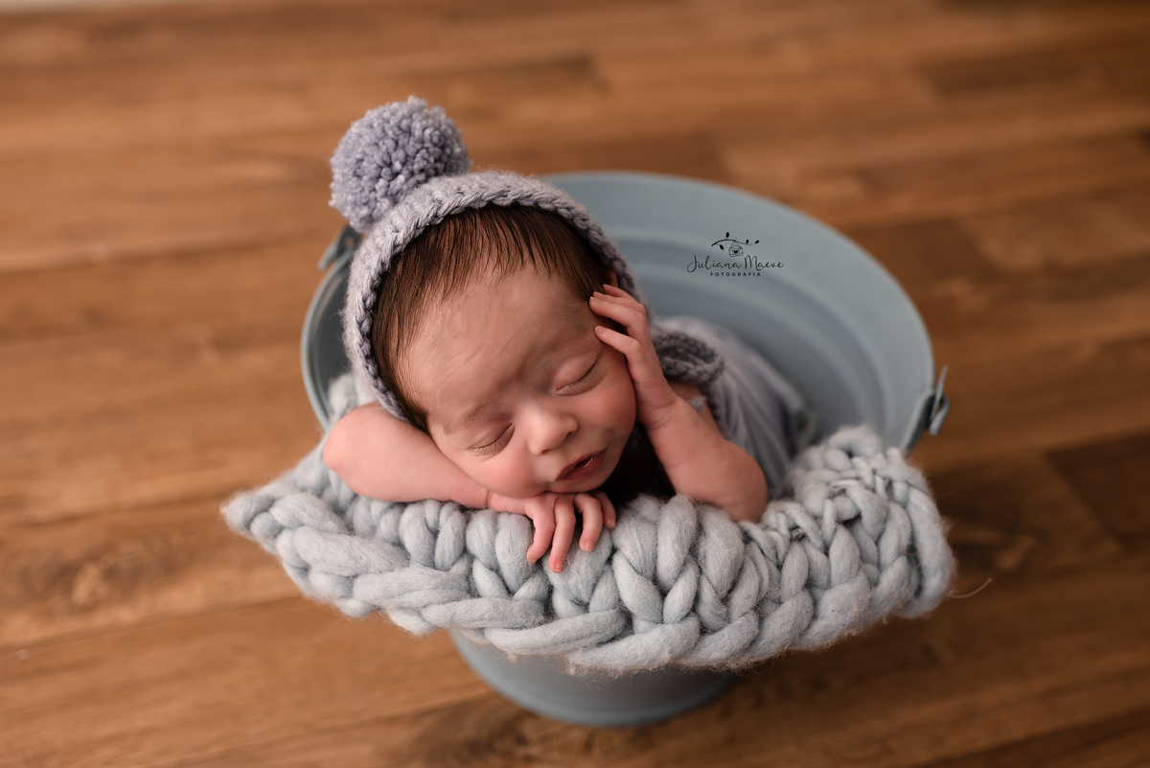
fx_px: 1118
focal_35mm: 35
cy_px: 384
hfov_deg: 54.4
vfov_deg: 37.9
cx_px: 575
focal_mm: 35
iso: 125
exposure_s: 1/100
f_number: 2.8
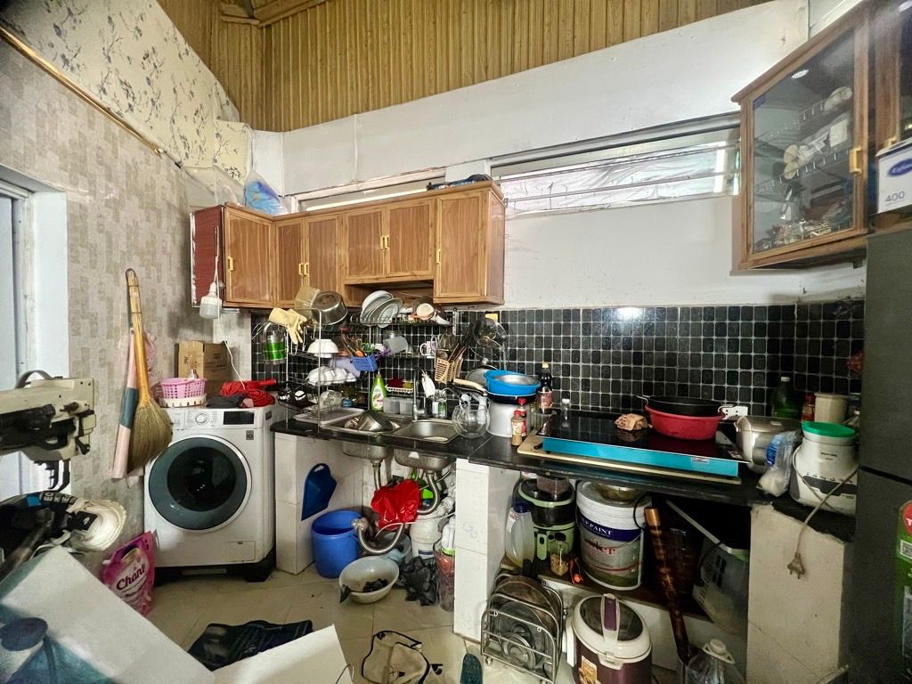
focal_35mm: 13
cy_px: 342
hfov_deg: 106.2
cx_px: 456
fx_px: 343
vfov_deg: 89.9
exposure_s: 1/50
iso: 500
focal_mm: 1.57
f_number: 1.8
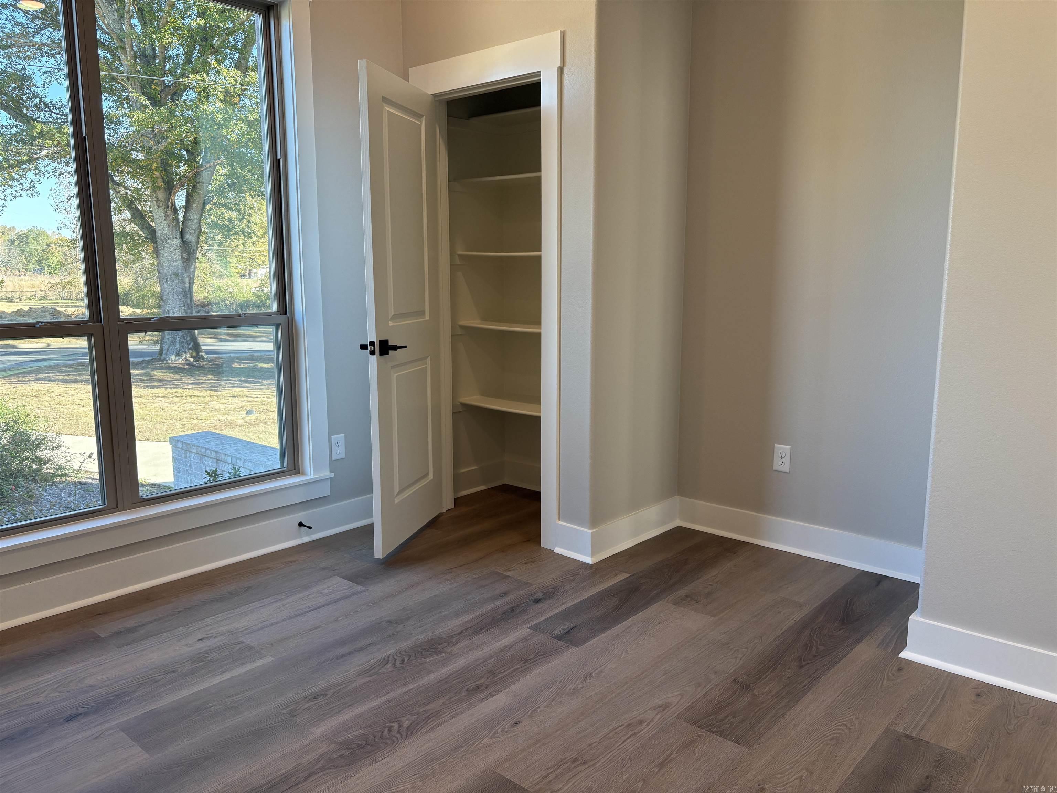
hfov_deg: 67.3
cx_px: 528
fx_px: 794
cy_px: 396
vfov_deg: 53.1
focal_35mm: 26
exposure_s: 1/154
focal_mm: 5.96
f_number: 1.6
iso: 100
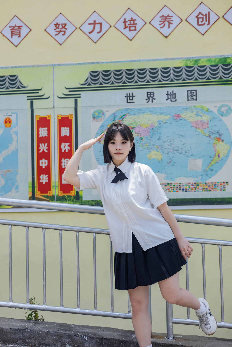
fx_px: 483
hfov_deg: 27.0
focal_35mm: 50
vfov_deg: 39.6
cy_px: 174
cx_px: 116
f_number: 3.2
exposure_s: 1/1000
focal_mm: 50
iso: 125
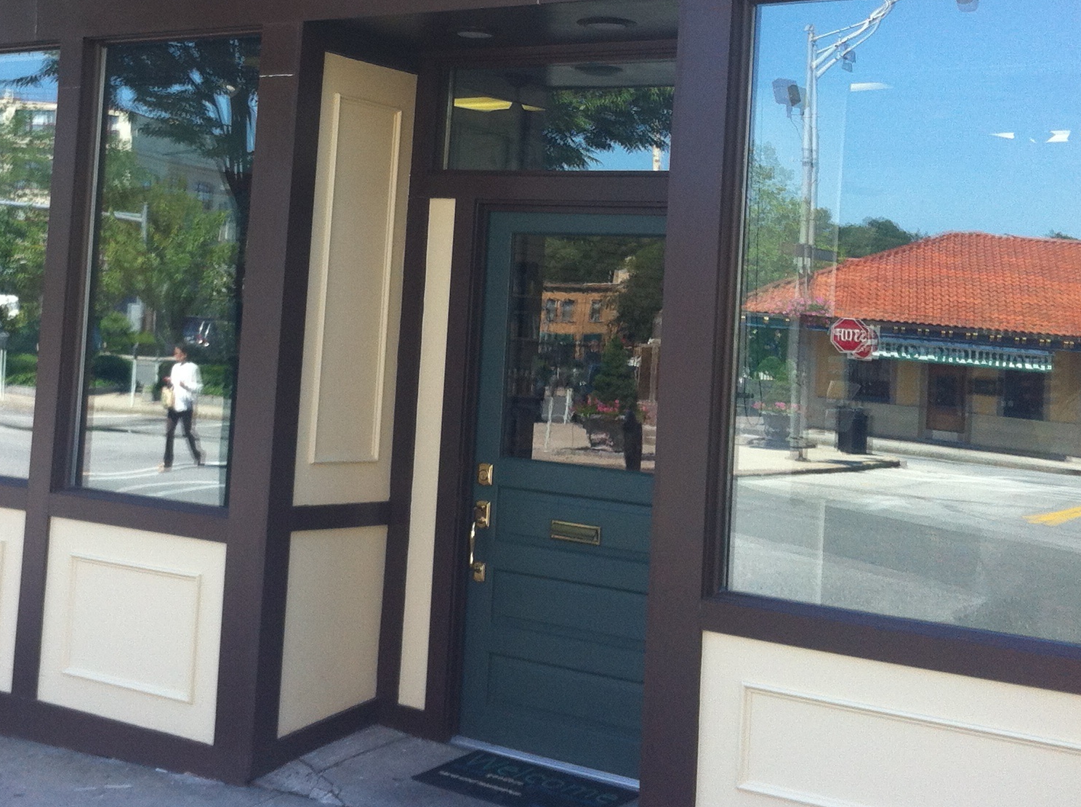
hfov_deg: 31.4
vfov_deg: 23.8
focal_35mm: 61
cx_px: 332
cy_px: 243
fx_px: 1902
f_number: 2.8
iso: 80
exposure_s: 1/238
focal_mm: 3.85
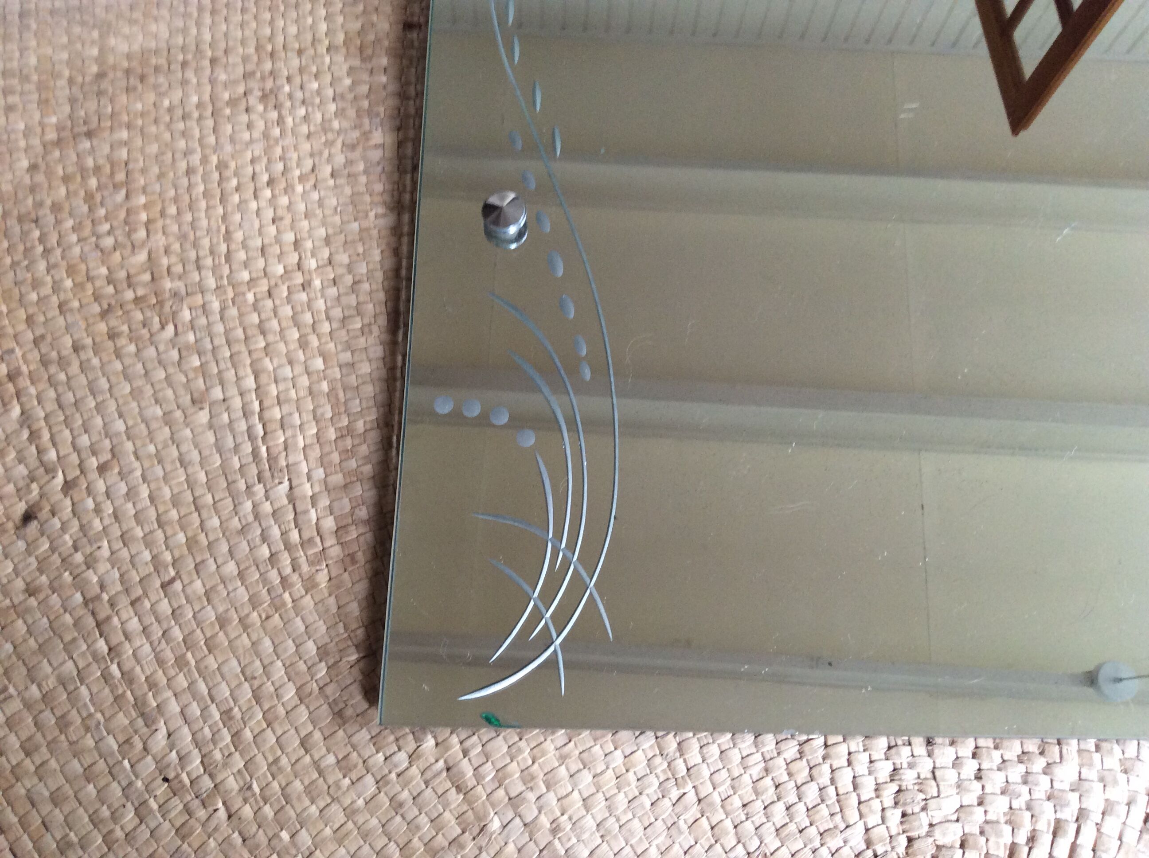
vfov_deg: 44.1
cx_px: 574
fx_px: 1061
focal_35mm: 32
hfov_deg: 56.9
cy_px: 429
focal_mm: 3.3
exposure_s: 1/25
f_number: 2.4
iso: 100
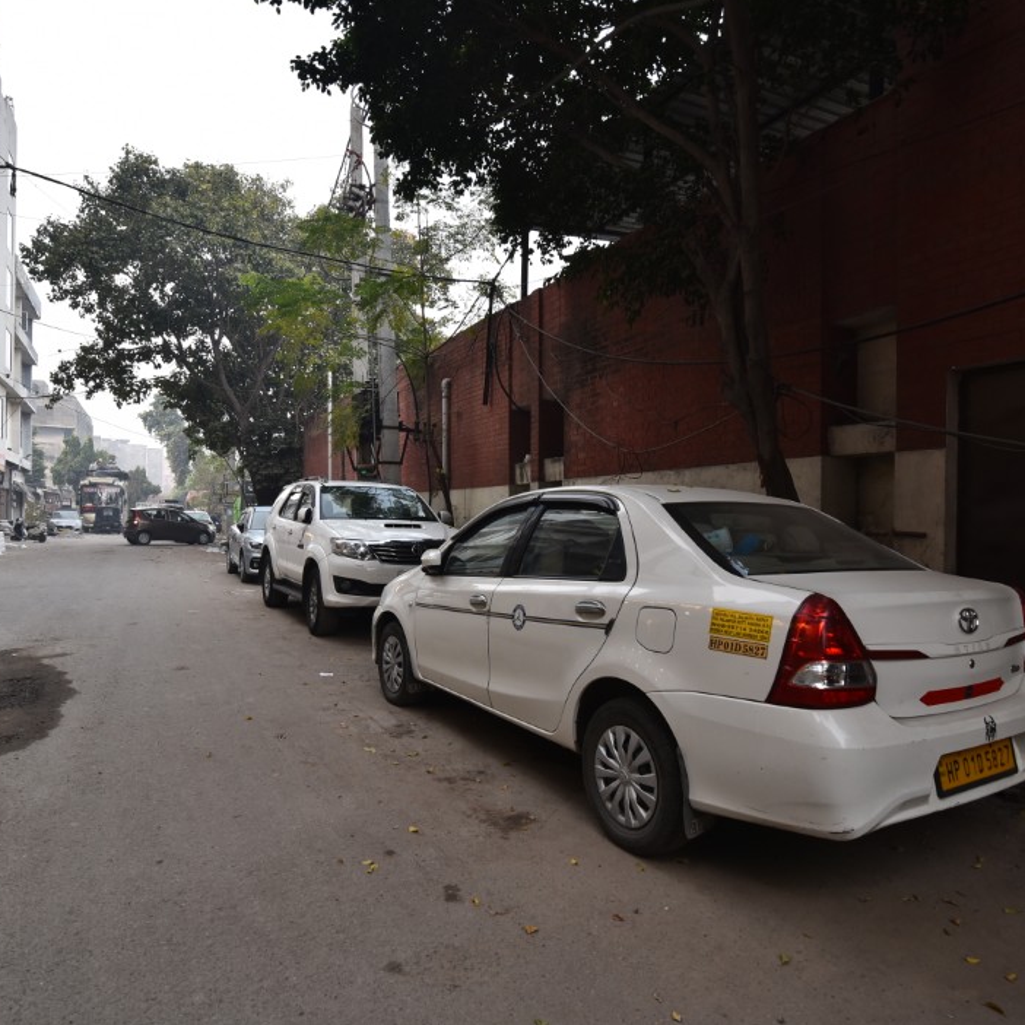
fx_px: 704
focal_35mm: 21
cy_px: 519
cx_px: 535
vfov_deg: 72.1
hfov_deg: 72.1
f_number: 7.1
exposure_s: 1/50
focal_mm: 16
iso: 500
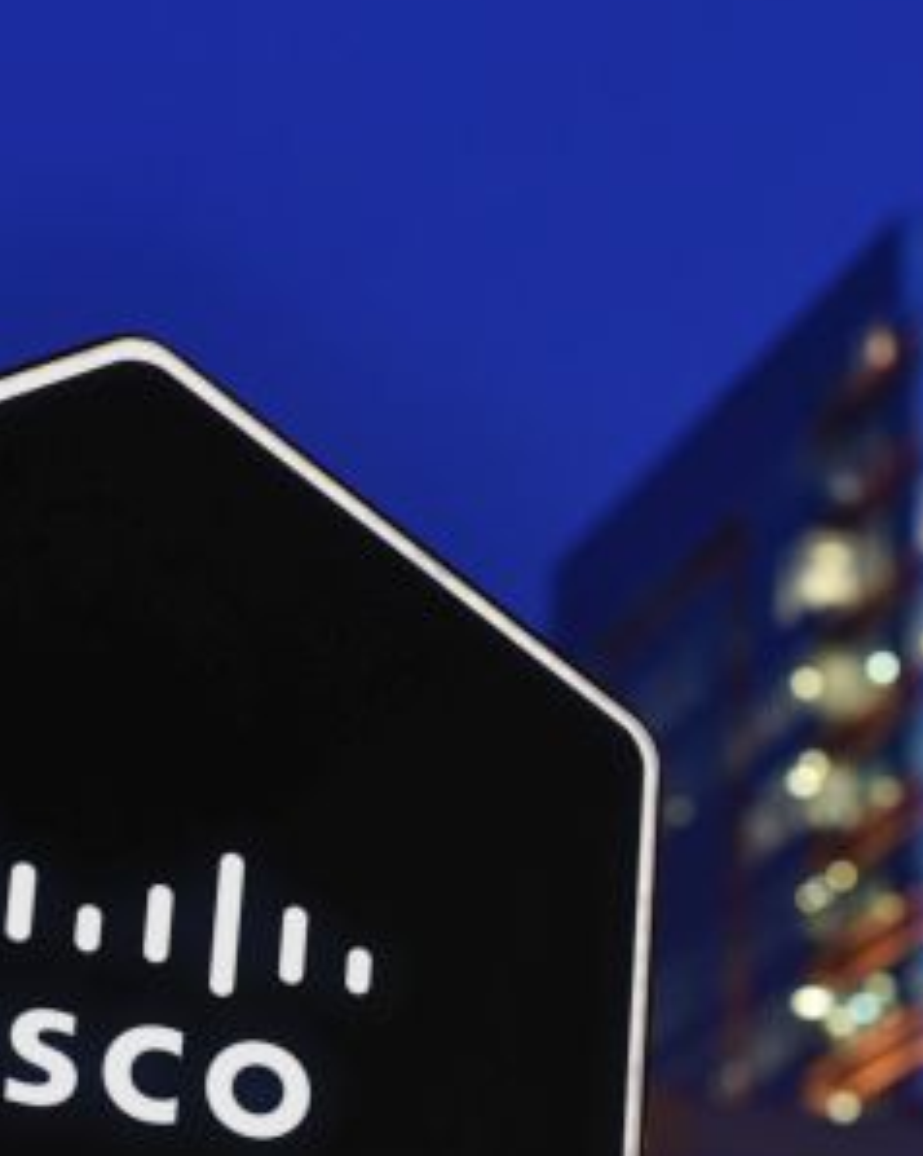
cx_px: 547
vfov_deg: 15.2
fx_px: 4307
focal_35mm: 126
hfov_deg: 12.2
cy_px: 850
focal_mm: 50
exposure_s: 1/80
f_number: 3.2
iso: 1600
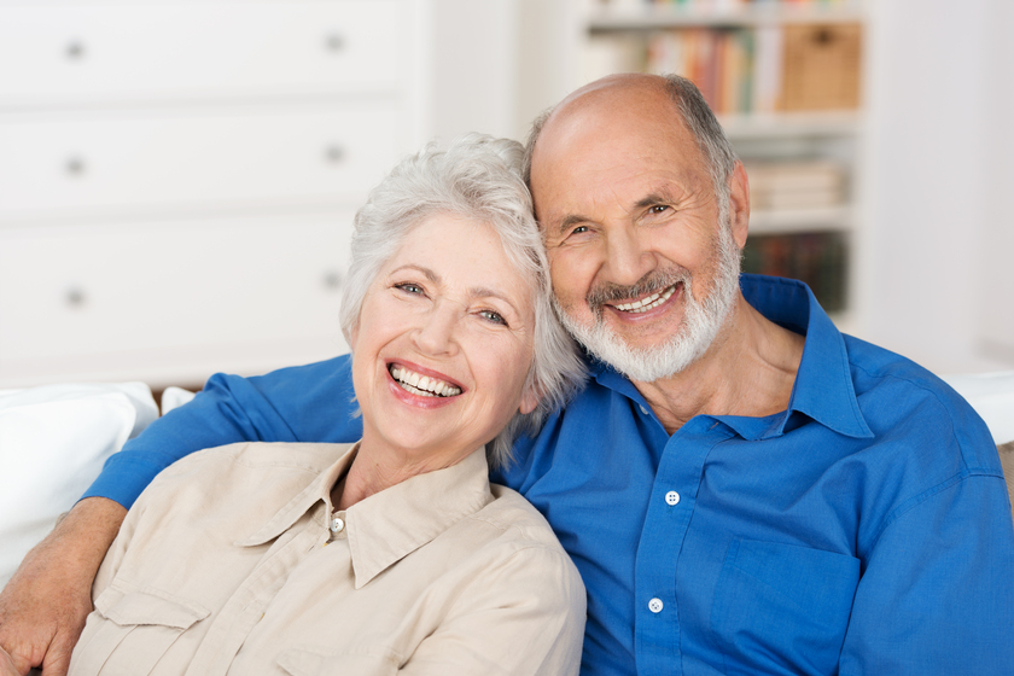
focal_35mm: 112
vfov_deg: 12.2
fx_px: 3154
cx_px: 507
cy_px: 338
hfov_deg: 18.3
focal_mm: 112
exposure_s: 1/200
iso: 100
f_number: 4
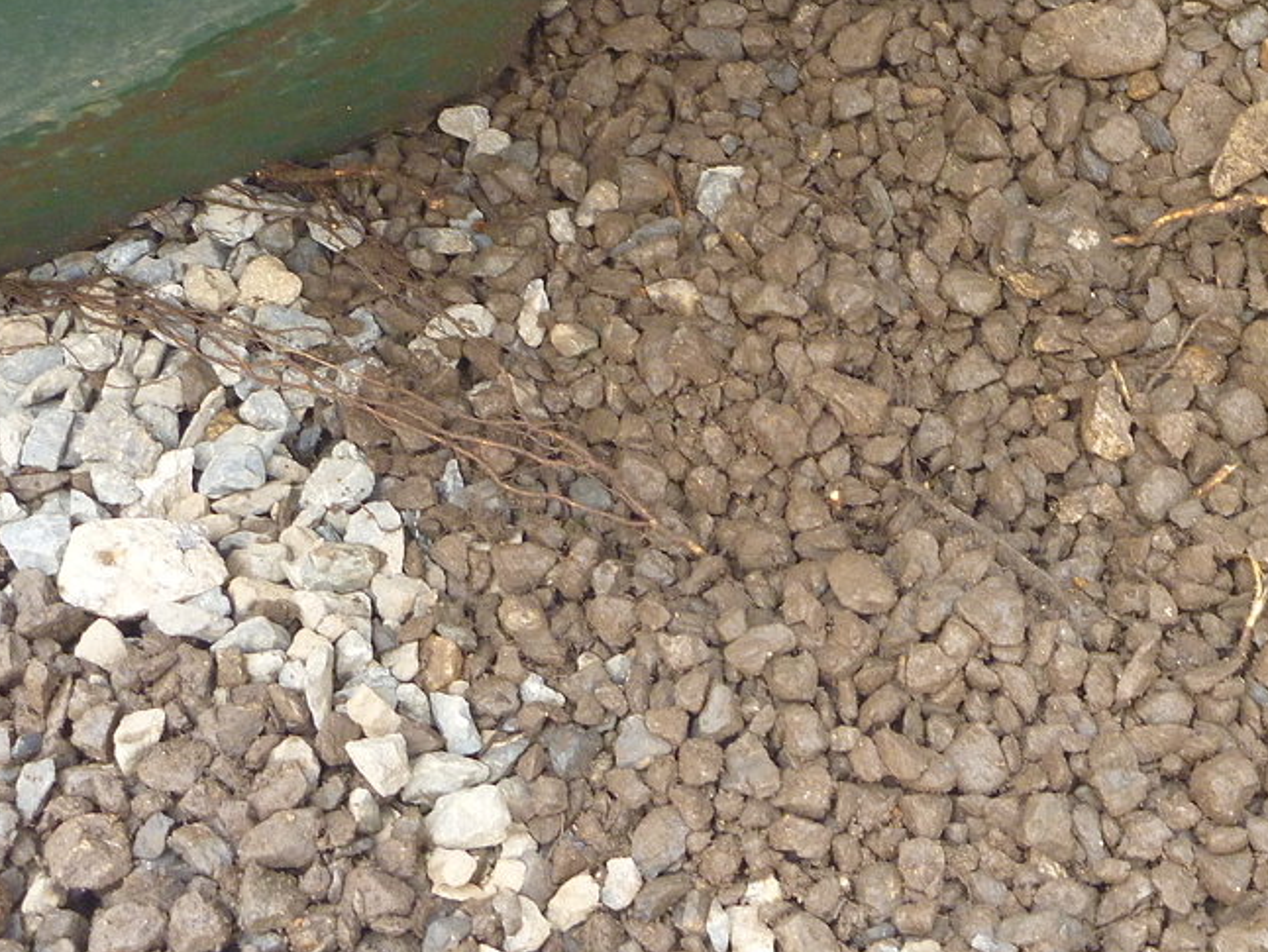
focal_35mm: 52
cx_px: 948
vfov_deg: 27.6
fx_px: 1905
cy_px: 220
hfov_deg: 36.0
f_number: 3.3
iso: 200
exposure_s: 1/30
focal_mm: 4.9
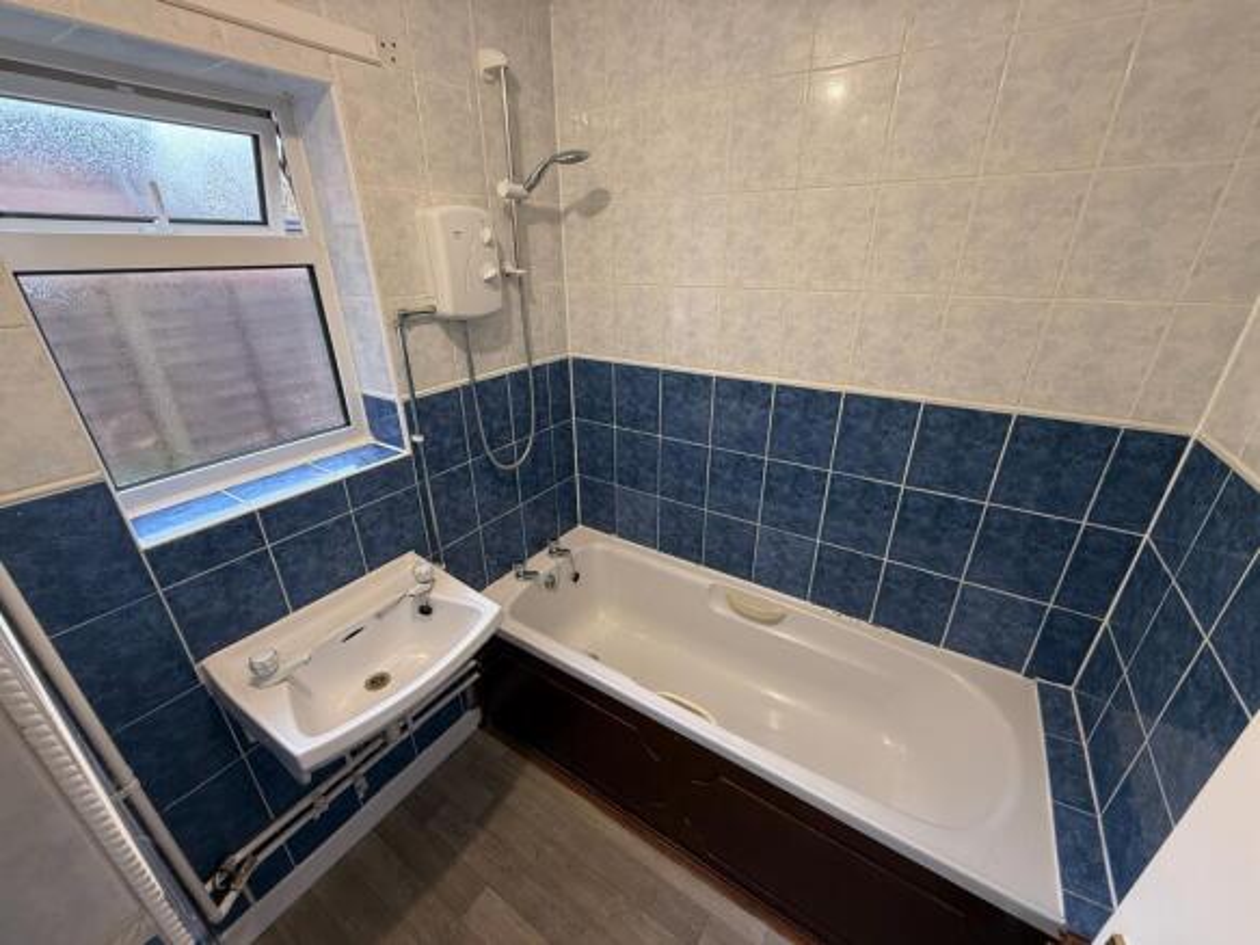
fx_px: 509
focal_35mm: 14
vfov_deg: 85.7
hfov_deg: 102.1
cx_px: 630
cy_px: 472
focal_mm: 2.22
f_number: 2.2
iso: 200
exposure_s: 1/50
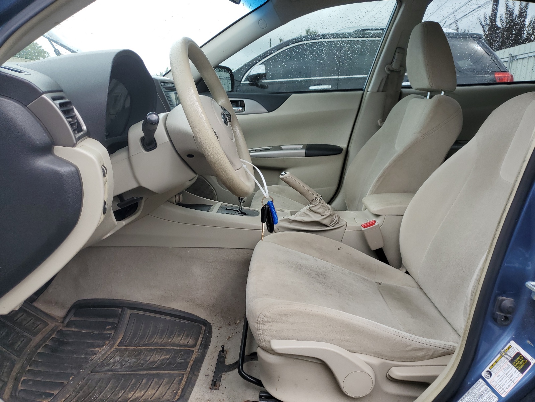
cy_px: 201
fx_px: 402
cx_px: 268
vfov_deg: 53.1
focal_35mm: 26
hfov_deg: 67.3
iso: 50
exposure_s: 1/500
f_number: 1.5
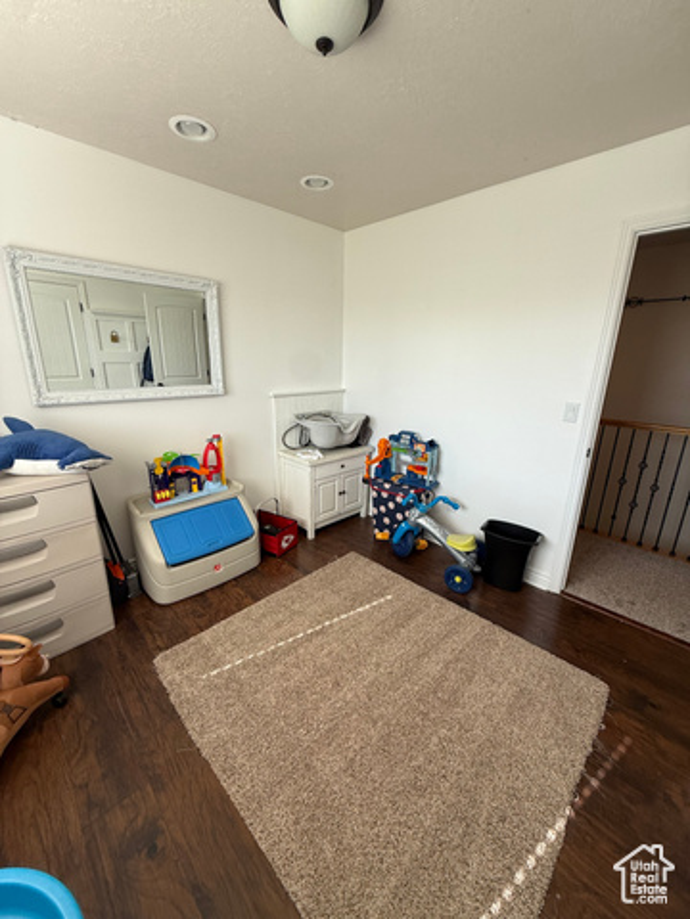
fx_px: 372
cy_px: 460
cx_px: 345
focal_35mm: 14
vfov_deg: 102.1
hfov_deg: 85.7
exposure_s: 1/148
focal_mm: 2.22
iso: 50
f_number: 2.2
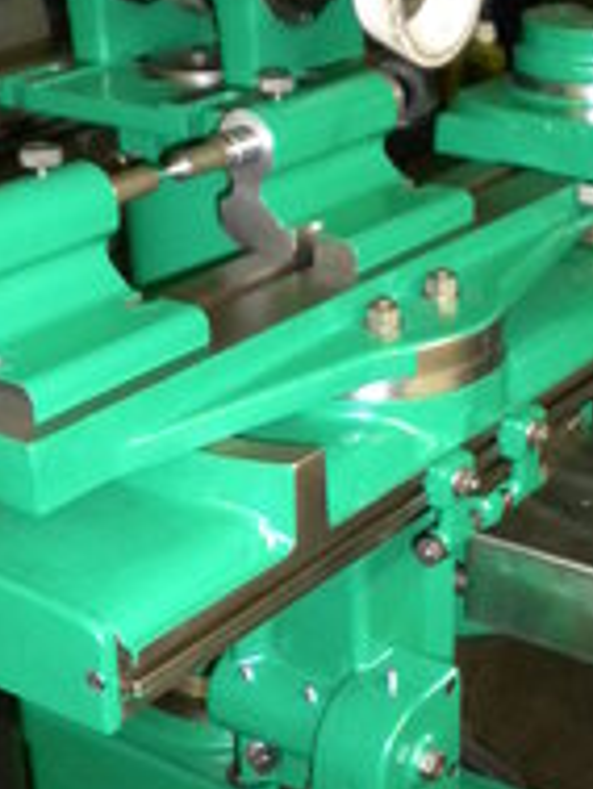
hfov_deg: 19.8
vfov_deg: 26.2
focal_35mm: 74
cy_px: 501
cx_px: 418
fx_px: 1688
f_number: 3.1
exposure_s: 1/30
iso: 400
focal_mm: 6.3
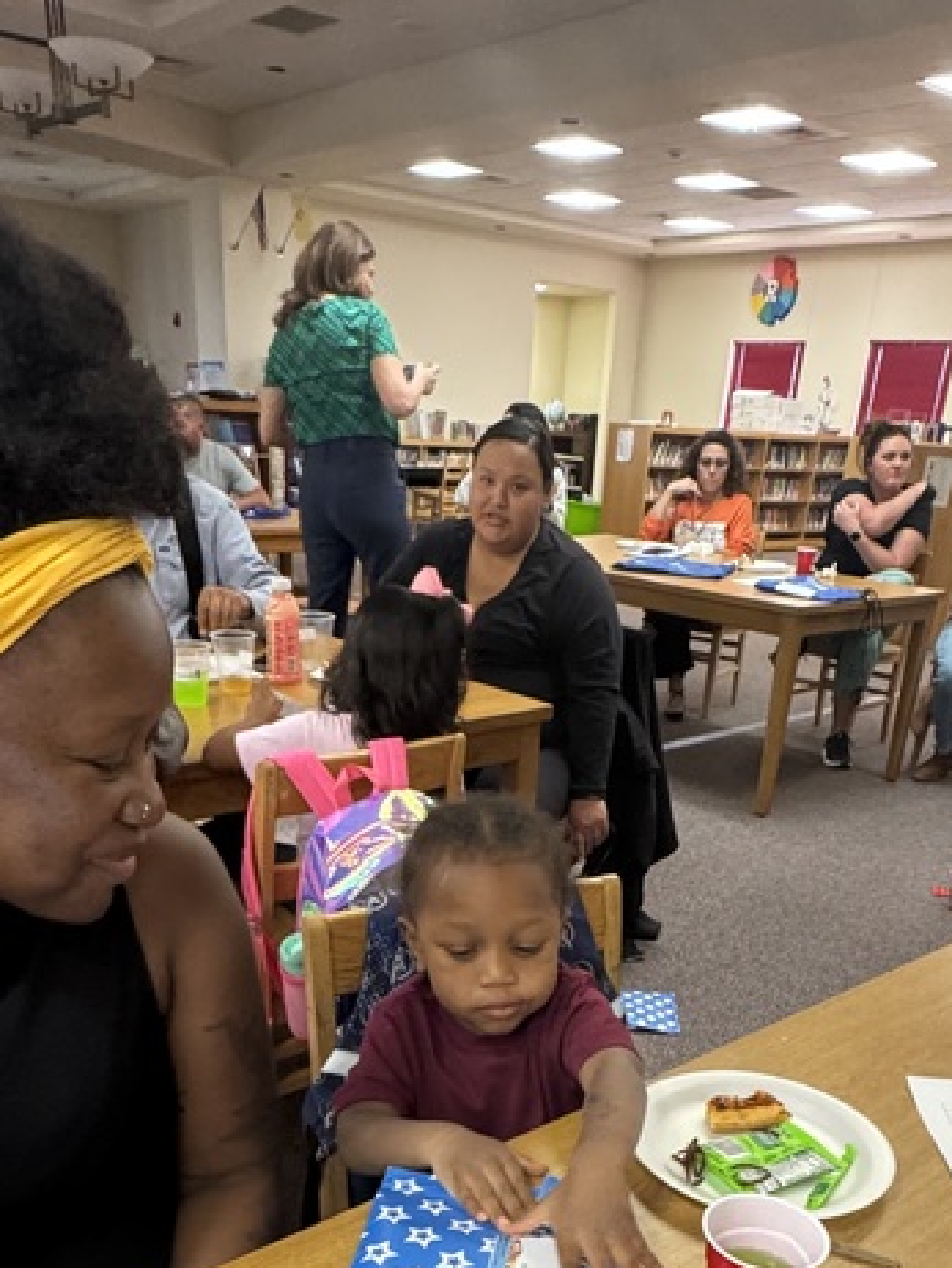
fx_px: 1136
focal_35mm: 31
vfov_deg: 54.0
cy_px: 1032
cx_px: 483
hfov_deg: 45.5
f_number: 2.2
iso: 500
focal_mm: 2.22
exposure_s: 1/60
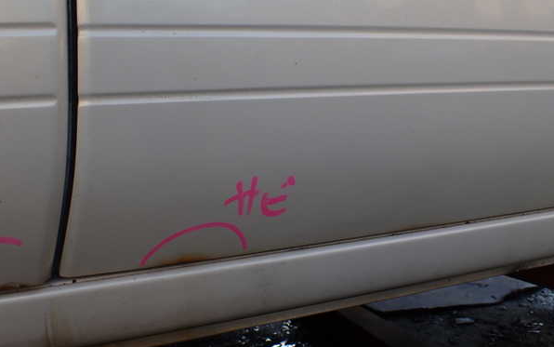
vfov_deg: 39.5
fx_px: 483
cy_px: 179
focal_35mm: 32
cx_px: 277
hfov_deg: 59.6
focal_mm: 5.4
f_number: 3.2
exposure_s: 1/320
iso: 100
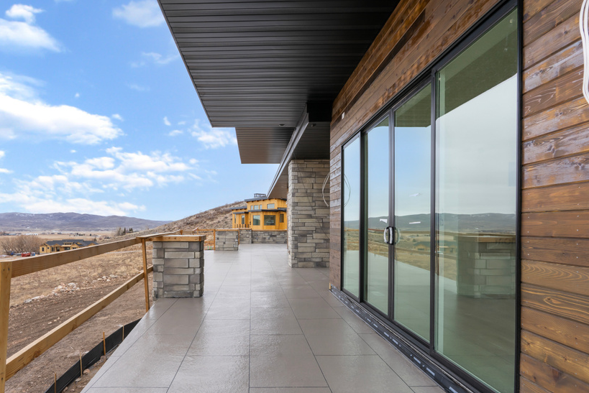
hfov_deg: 83.5
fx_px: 327
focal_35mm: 20
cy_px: 224
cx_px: 255
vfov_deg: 61.7
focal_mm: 16
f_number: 9
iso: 250
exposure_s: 1/80
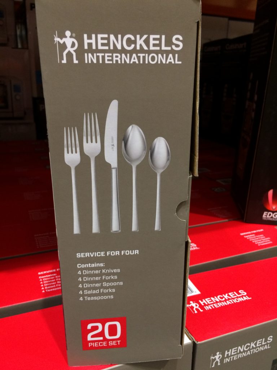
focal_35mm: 29
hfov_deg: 48.2
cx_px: 138
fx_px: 309
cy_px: 185
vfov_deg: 61.7
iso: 160
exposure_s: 1/30
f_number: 2.2
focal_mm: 4.15
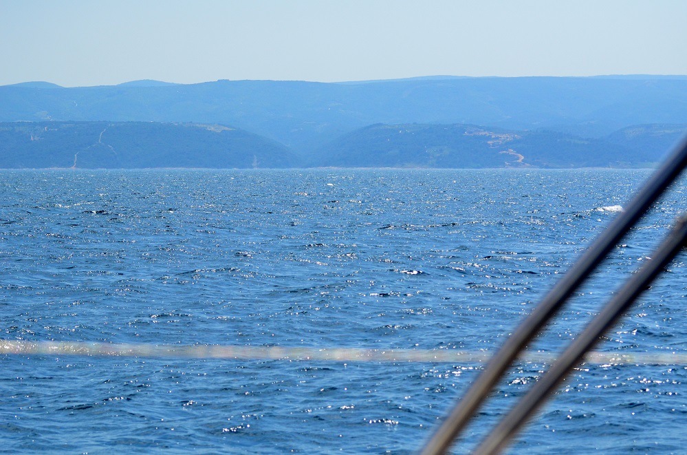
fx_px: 1999
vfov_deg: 13.0
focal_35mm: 105
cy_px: 228
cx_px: 344
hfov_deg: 19.5
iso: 800
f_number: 5
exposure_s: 1/6400
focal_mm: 70
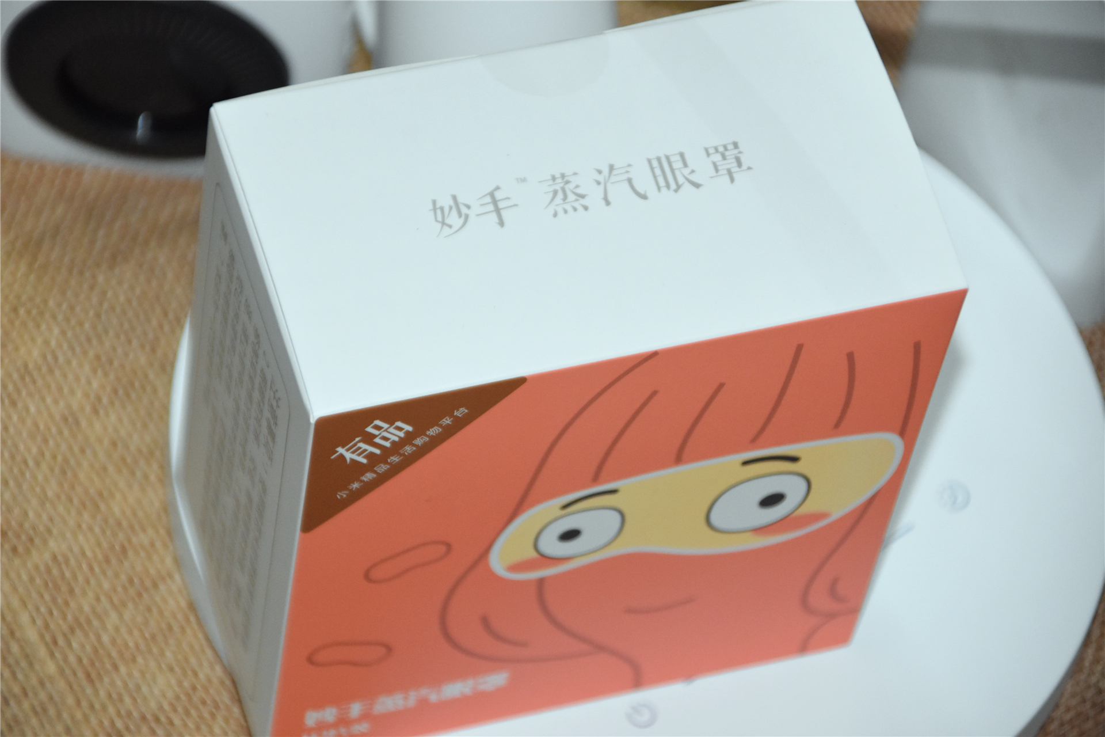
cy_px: 368
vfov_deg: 7.5
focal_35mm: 183
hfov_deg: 11.2
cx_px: 552
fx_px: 5617
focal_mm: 122
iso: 2500
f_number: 5.6
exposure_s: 1/60
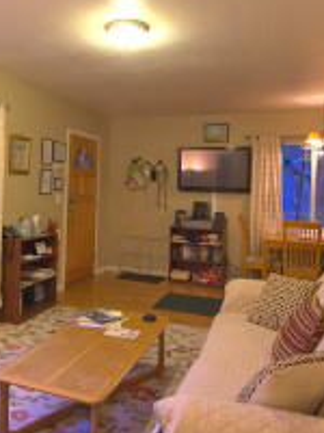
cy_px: 182
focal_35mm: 31
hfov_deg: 44.9
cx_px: 109
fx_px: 386
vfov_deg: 58.2
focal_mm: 11
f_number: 4
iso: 1600
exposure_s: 1/30
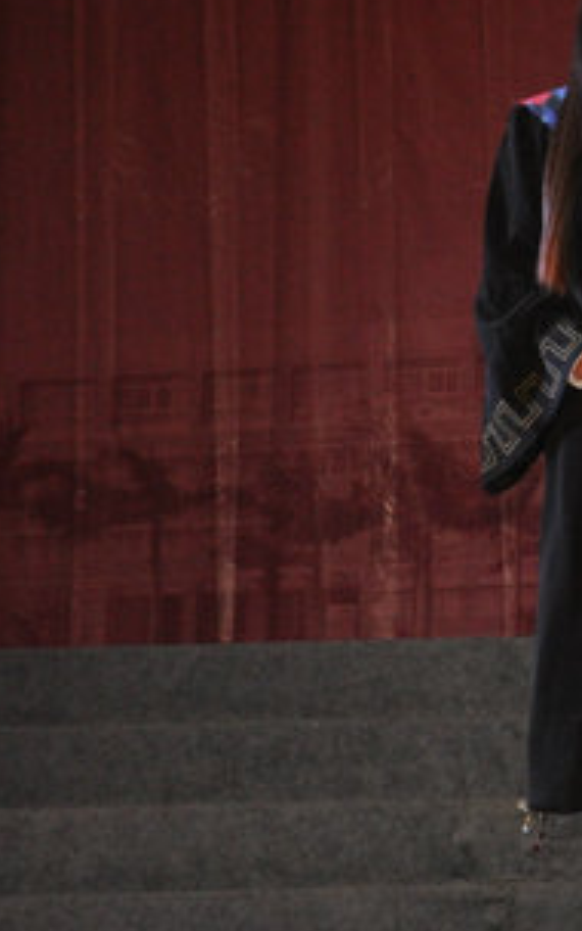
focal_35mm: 201
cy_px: 299
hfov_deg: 6.5
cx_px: 858
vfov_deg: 10.4
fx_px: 5101
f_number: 5
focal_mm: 50
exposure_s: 1/60
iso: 800
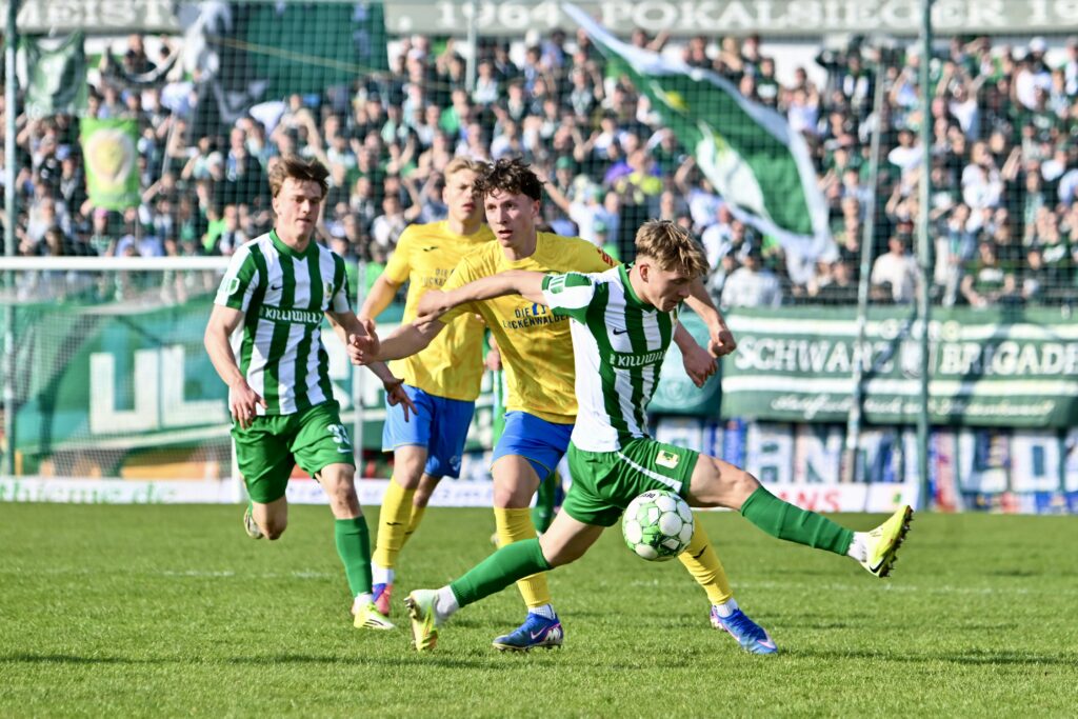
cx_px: 539
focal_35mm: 230
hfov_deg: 8.9
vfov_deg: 6.0
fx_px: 6888
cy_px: 360
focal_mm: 230
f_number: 5.6
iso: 320
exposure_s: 1/1250
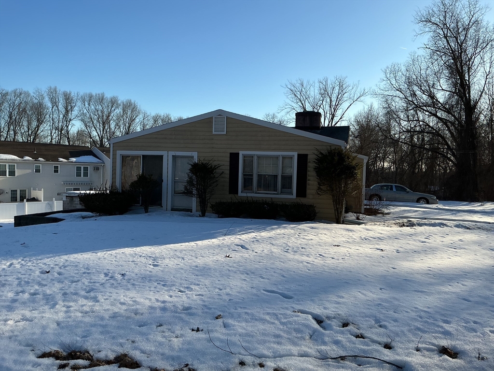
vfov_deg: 48.2
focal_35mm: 29
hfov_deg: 61.7
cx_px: 247
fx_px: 414
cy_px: 186
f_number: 1.8
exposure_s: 1/1626
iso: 25
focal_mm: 3
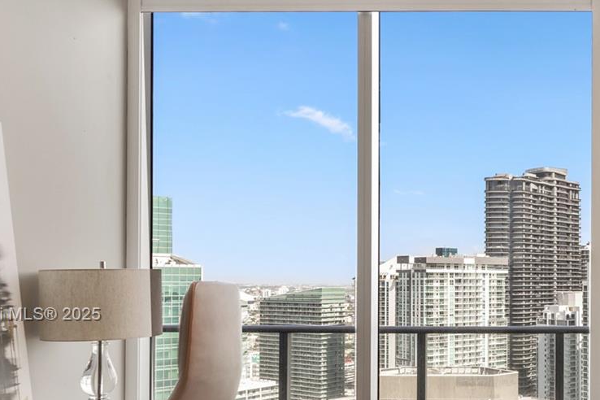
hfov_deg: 46.6
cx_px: 491
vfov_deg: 33.3
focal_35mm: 39
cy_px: 315
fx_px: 650
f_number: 7.1
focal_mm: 18
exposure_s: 1/320
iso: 320
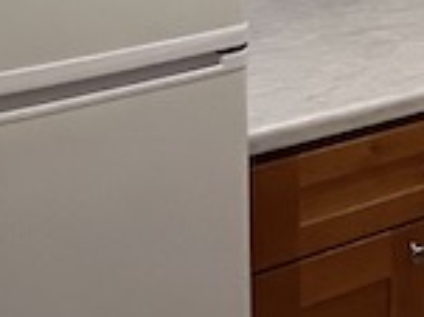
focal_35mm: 69
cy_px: -216
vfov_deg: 17.9
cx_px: 525
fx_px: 844
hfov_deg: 25.0
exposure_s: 1/60
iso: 500
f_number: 1.8
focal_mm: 1.57
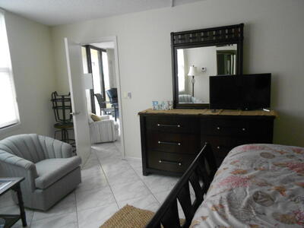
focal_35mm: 26
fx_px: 228
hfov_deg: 67.3
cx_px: 152
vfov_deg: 53.1
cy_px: 114
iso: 320
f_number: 3.2
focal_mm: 4.6
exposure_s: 1/30
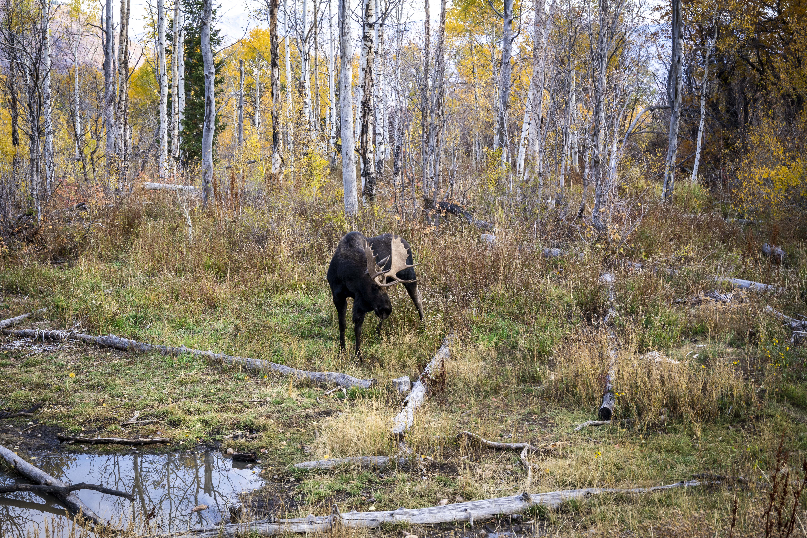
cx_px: 404
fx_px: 1345
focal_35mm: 60
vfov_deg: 22.6
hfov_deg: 33.4
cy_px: 269
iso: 500
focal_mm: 60
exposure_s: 1/60
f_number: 14
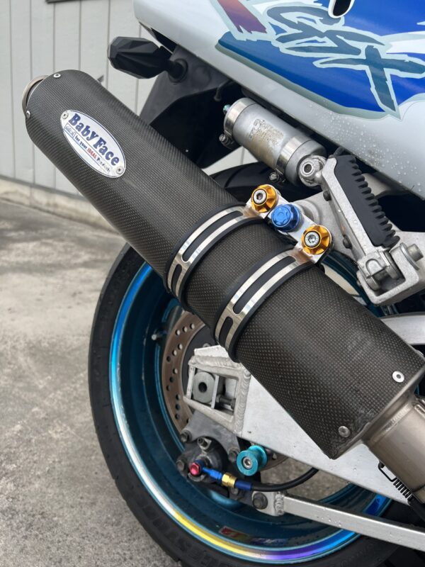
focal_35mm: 26
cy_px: 284
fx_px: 426
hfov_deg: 53.1
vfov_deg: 67.3
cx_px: 212
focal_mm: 5.7
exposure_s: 1/887
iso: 50
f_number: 1.5
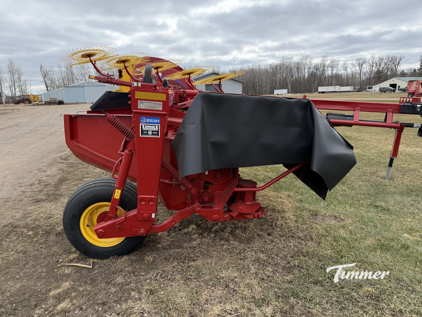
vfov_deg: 56.8
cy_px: 158
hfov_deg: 71.6
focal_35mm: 24
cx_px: 211
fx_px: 293
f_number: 1.78
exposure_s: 1/2801
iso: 100
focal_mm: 6.76
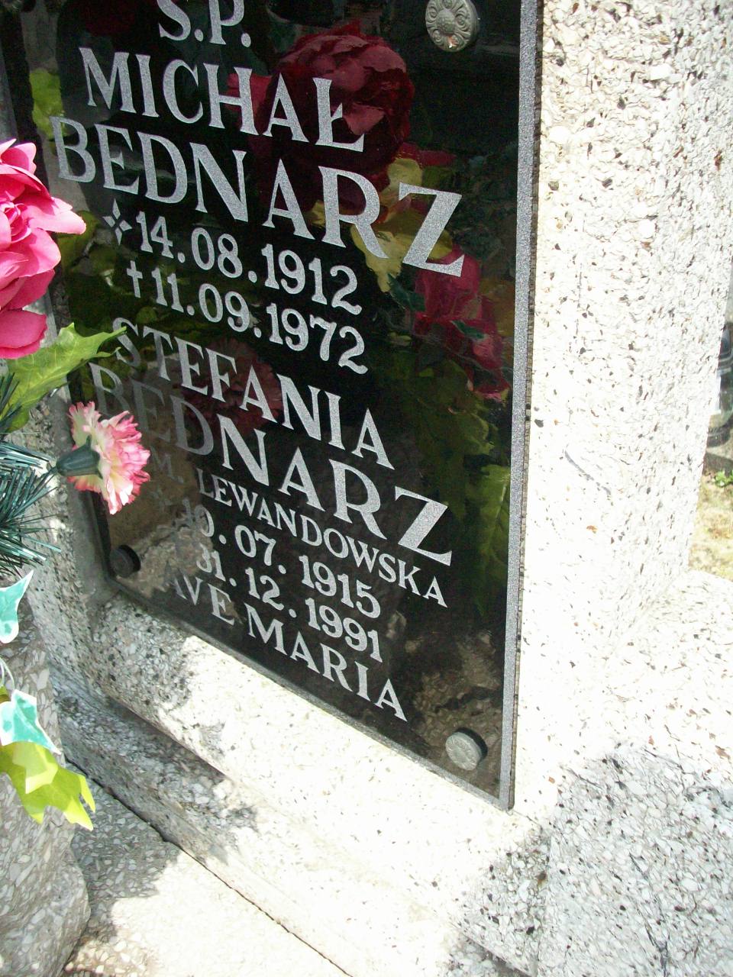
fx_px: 1045
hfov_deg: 38.7
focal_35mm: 37
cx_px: 366
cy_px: 488
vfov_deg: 50.1
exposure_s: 1/1215
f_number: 2.8
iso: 200
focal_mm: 6.2
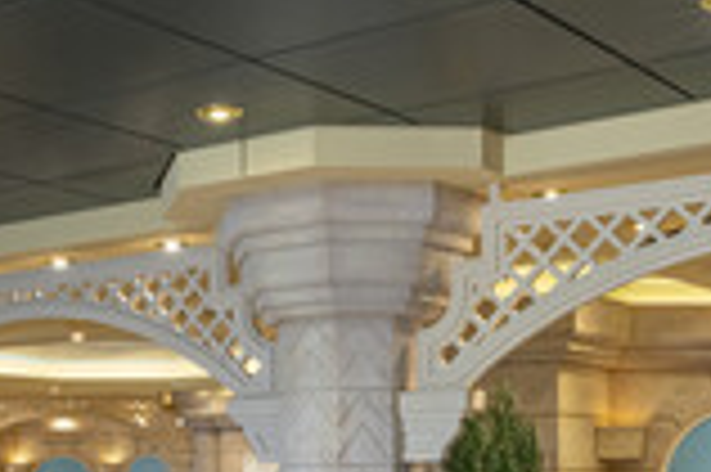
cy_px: 535
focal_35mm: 76
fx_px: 1499
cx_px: 117
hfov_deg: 26.1
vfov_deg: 17.2
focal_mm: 20
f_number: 11
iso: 200
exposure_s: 1/30
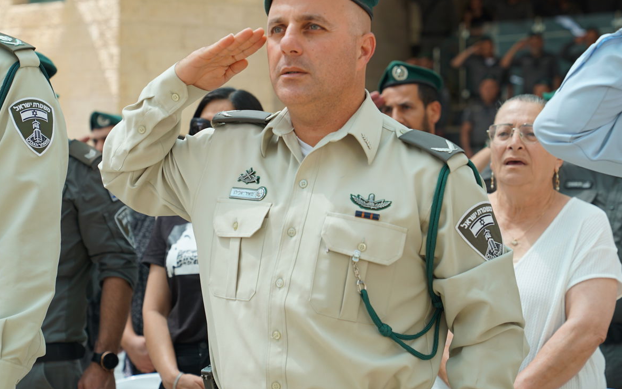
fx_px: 1441
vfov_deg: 15.4
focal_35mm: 85
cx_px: 308
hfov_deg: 24.4
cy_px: 184
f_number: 4
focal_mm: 70
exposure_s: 1/160
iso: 100
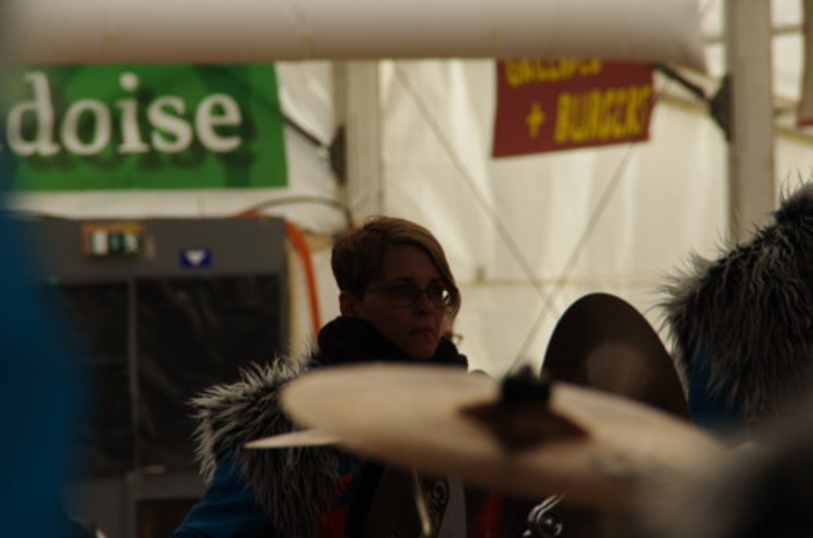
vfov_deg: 4.6
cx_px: 406
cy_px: 269
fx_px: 6760
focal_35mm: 300
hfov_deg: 6.9
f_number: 10
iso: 800
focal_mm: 200
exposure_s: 1/250
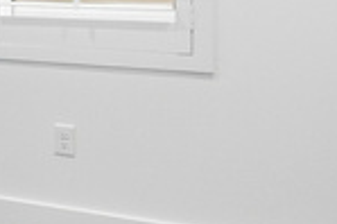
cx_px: -448
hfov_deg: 14.2
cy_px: -77
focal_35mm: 104
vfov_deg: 12.7
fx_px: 970
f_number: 8
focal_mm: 15.1
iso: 640
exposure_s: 1/320
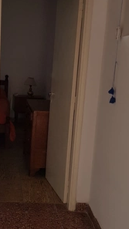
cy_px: 123
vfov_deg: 48.3
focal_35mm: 42
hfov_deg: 27.3
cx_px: 13
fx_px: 255
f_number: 1.7
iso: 80
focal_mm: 4.2
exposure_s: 1/50
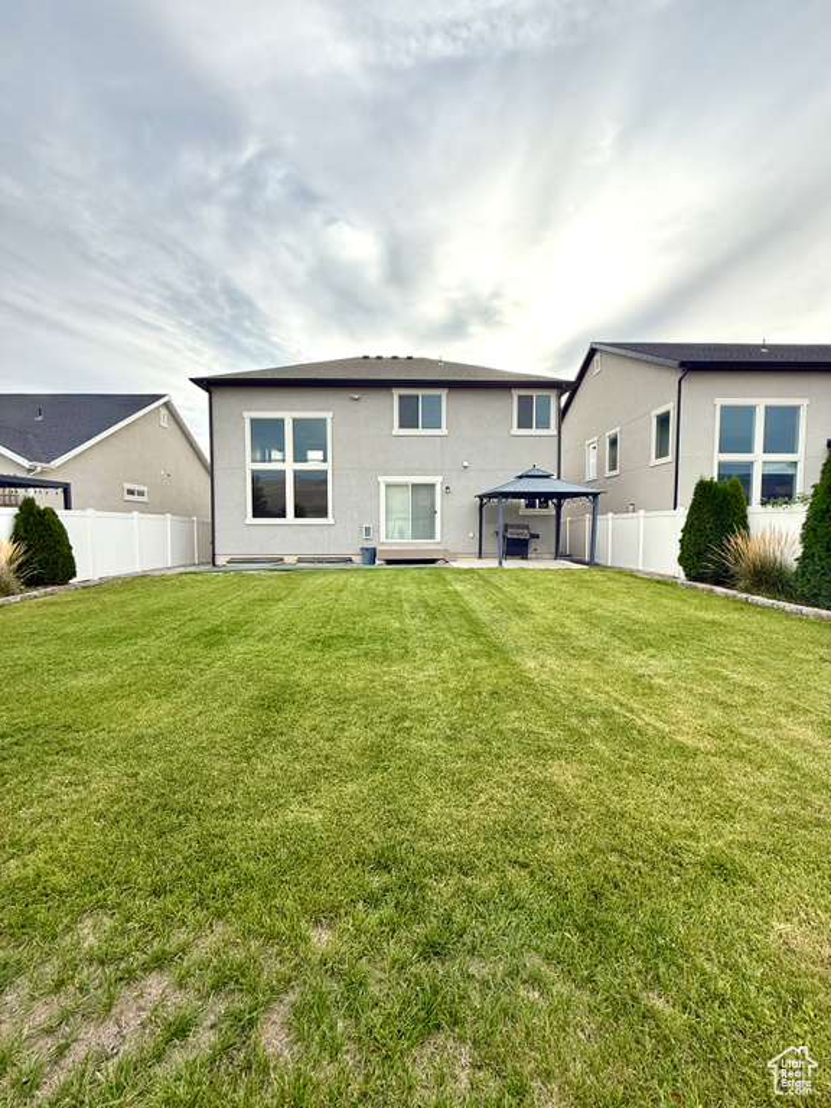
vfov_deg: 102.1
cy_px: 554
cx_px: 416
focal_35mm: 14
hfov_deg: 85.7
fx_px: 448
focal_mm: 2.22
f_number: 2.2
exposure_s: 1/985
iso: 64
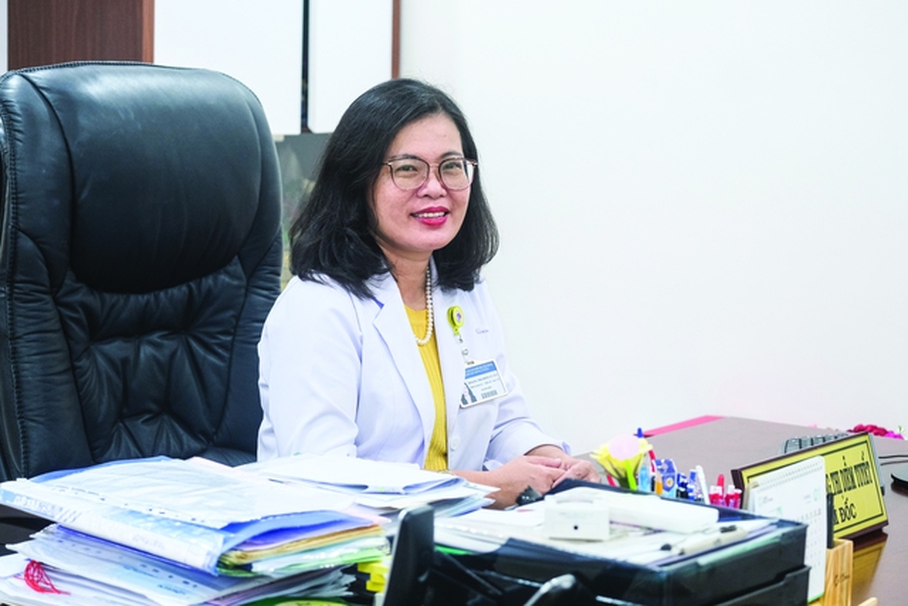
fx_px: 2094
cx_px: 454
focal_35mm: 83
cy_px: 303
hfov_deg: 24.5
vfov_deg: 16.5
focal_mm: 55
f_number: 3.5
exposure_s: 1/60
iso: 1600
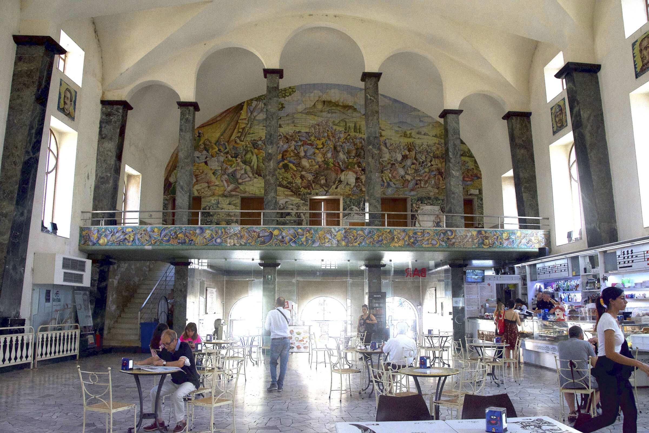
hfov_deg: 67.4
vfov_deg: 47.9
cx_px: 324
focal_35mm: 27
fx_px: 487
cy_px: 216
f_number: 7.1
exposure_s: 1/250
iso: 1000
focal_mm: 18
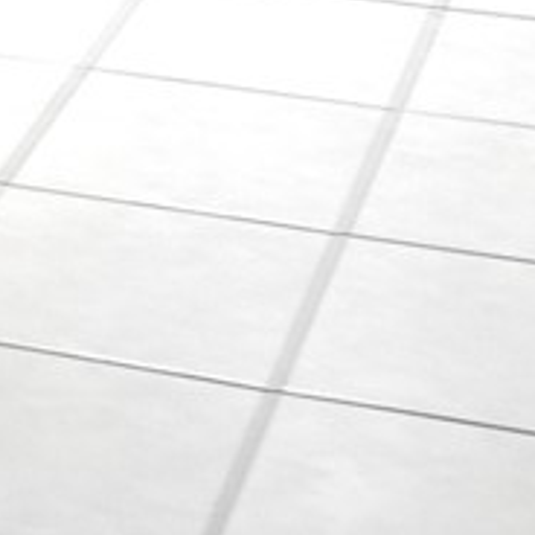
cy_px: -762
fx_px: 3095
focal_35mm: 177
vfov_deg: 8.9
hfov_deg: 9.6
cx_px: -294
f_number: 3
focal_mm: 4
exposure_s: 1/13
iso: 400
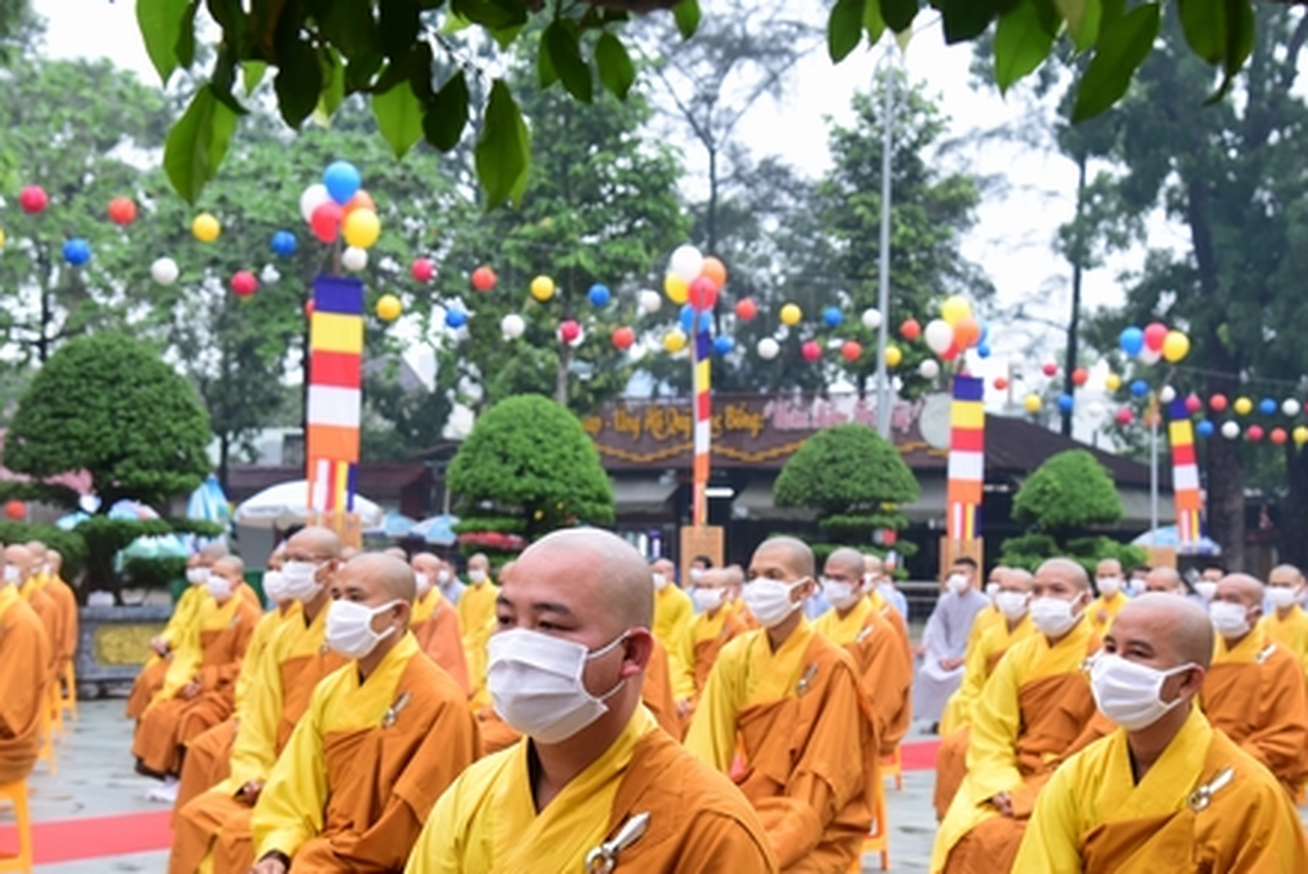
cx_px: 618
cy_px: 511
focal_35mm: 65
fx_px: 2363
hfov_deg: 30.9
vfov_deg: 20.9
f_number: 6.3
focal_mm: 44
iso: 400
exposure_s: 1/30
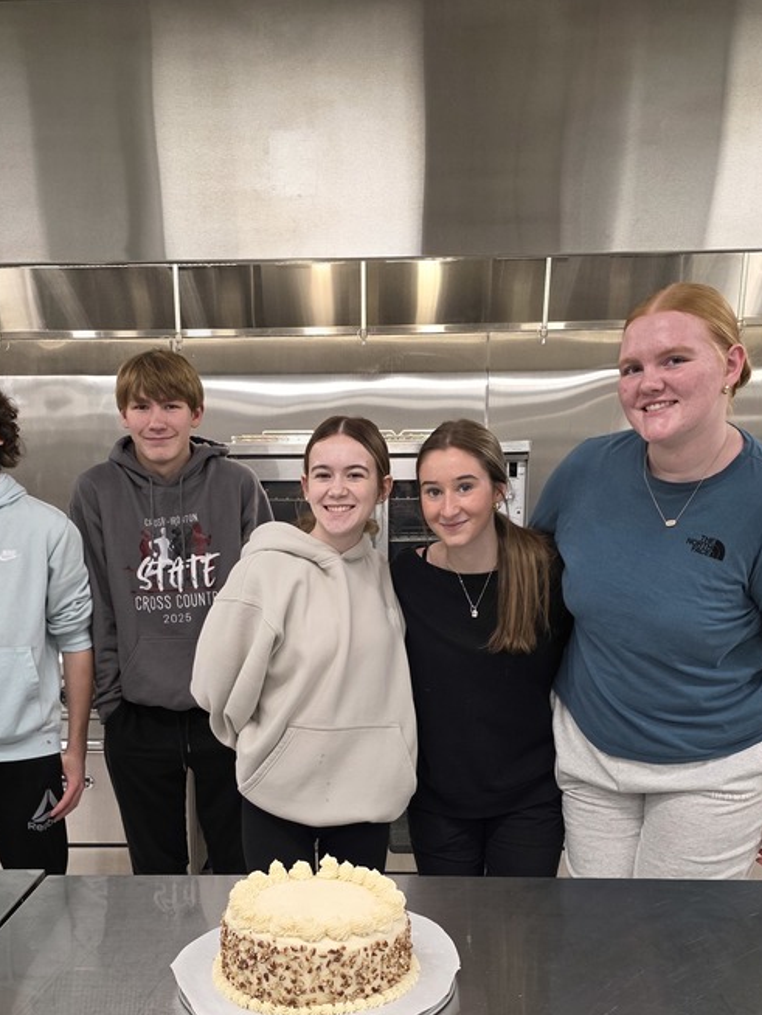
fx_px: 1056
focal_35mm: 36
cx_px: 337
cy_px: 742
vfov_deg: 49.6
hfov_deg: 39.6
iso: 160
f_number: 1.7
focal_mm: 6.3
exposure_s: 1/120
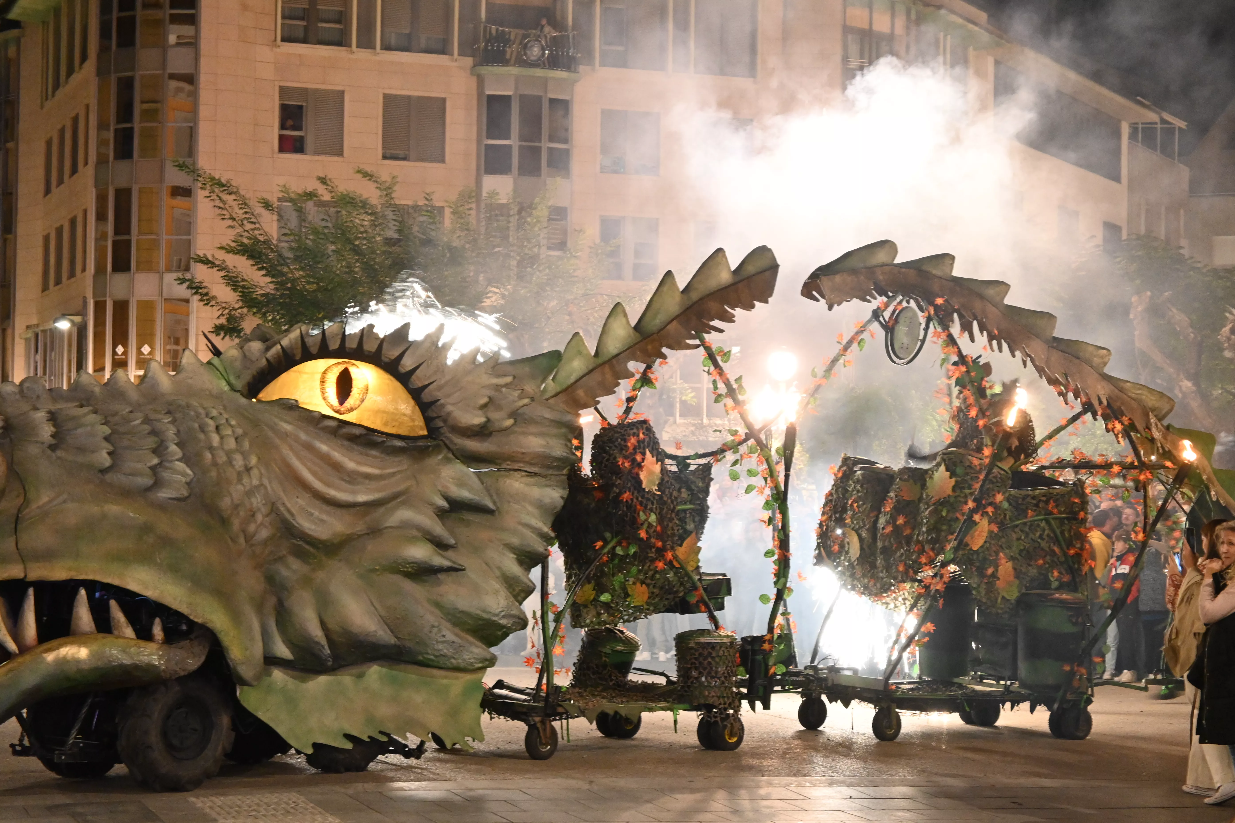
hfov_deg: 27.0
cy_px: 412
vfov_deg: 18.2
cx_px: 618
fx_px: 2573
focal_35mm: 75
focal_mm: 50
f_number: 6.3
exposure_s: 1/15
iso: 3200
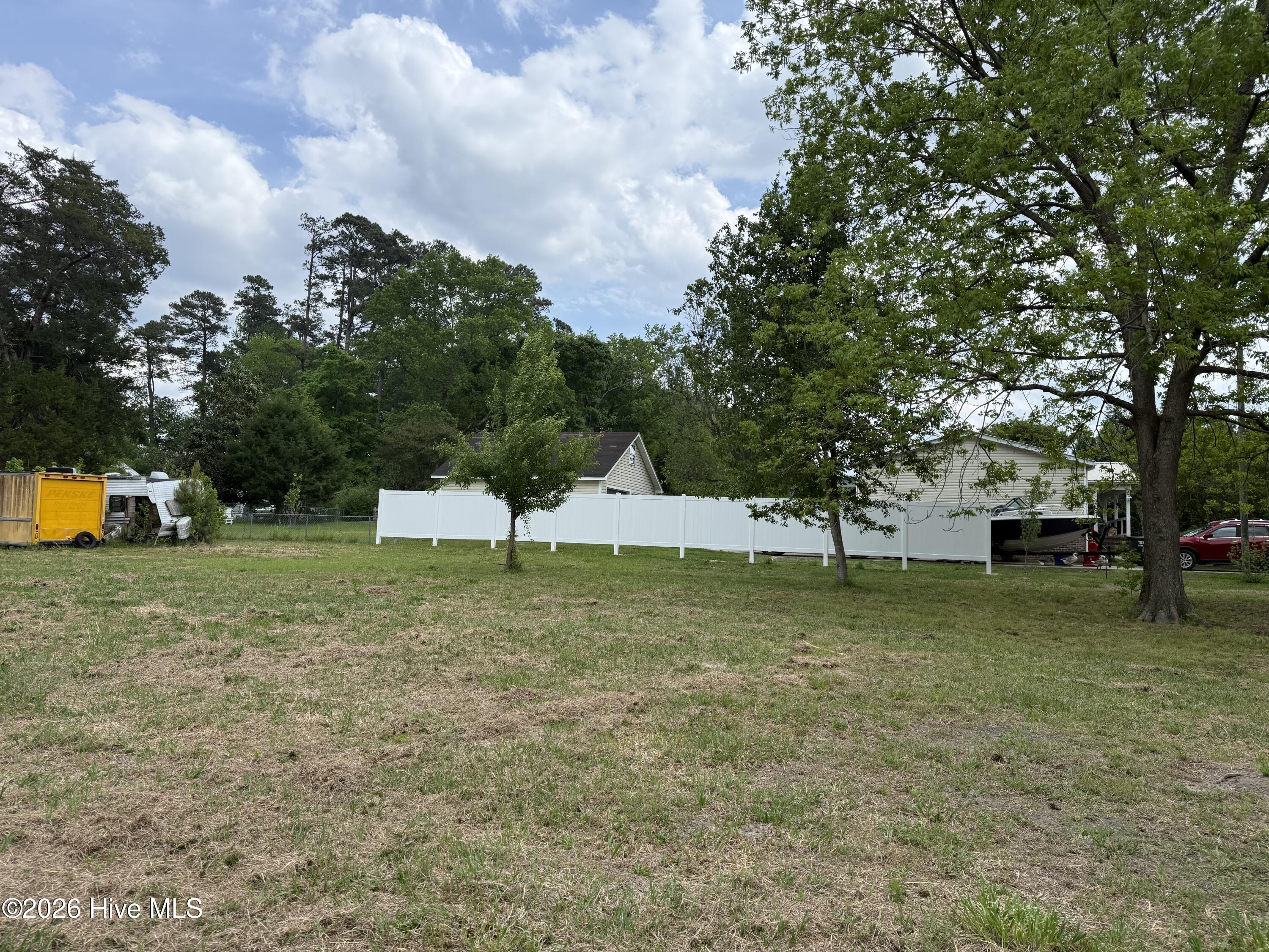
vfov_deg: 56.8
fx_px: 880
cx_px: 634
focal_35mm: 24
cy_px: 476
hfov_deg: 71.6
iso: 100
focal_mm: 6.76
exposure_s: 1/4167
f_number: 1.78
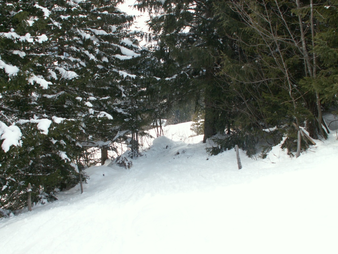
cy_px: 127
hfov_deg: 52.6
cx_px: 169
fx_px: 342
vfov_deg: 40.7
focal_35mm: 35
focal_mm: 5.86
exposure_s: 1/125
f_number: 5
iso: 50
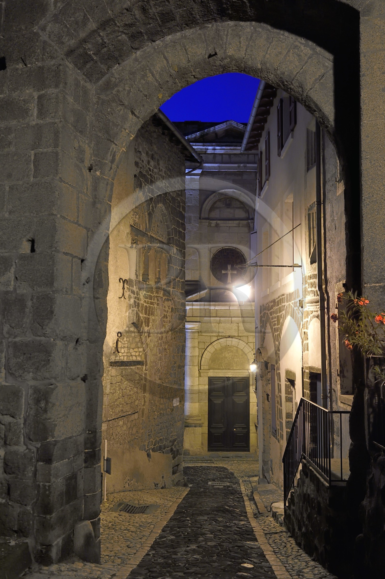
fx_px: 562
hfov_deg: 37.8
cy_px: 290
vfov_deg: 54.5
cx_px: 192
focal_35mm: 35
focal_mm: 35
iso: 1600
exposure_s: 1/15
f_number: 4
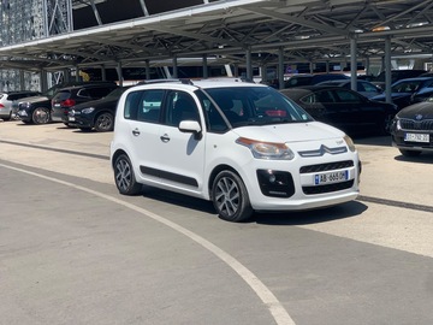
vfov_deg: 28.0
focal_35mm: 52
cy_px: 162
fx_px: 650
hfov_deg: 36.8
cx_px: 216
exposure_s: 1/1712
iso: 16
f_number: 2.4
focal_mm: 6
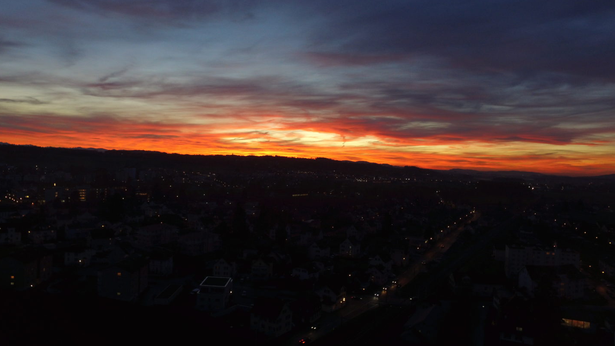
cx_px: 306
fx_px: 359
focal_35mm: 22
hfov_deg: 81.2
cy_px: 166
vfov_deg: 51.5
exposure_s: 1/20
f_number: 2.8
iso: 100
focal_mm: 3.61
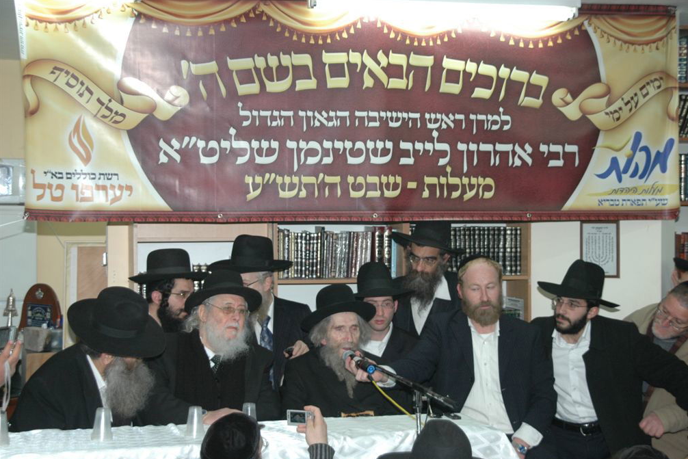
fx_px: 1166
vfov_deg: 22.3
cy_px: 231
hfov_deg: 32.9
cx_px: 349
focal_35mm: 61
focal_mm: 40
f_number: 4.8
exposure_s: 1/60
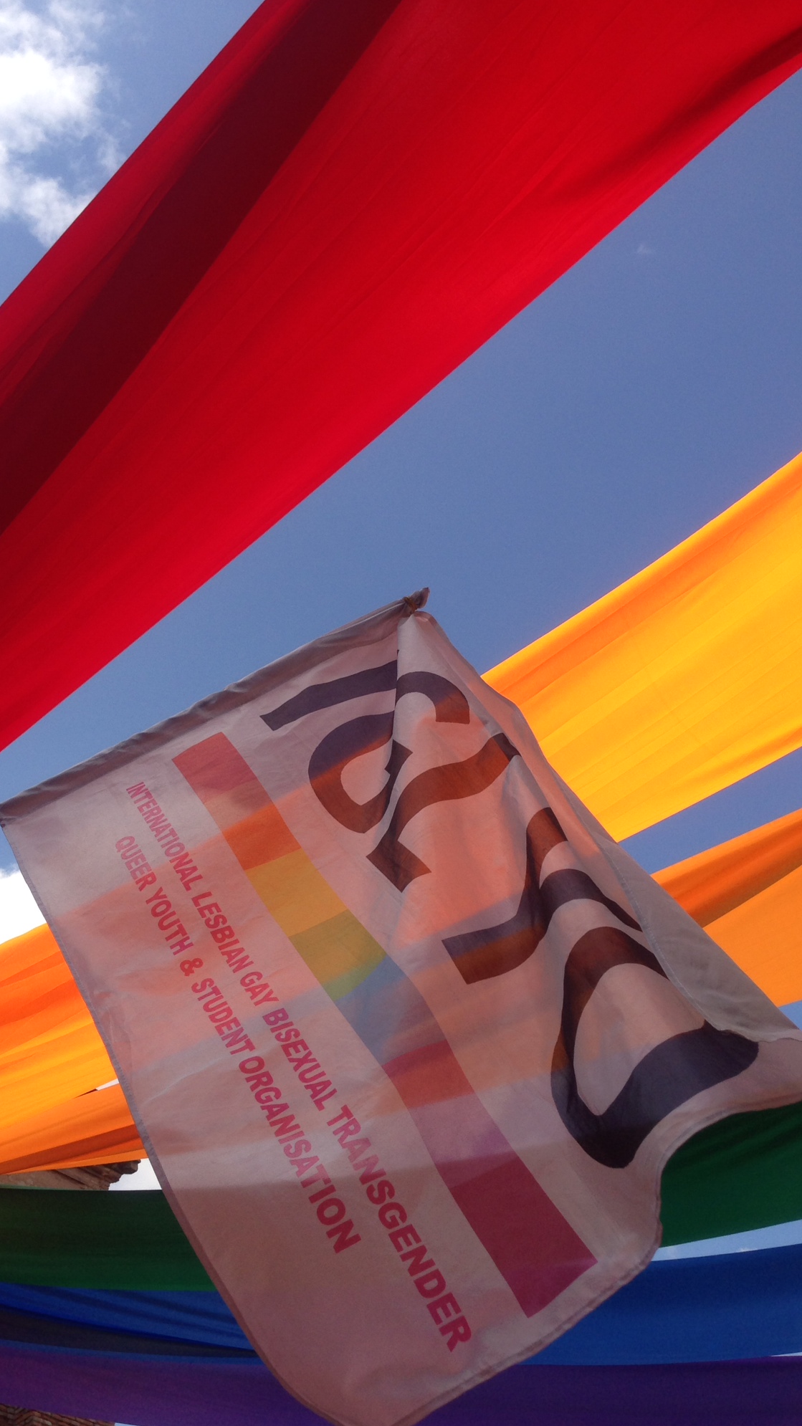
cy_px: 728
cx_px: 275
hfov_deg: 31.8
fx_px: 1399
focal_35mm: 37
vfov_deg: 54.0
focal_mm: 4.12
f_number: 2.4
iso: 50
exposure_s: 1/1205
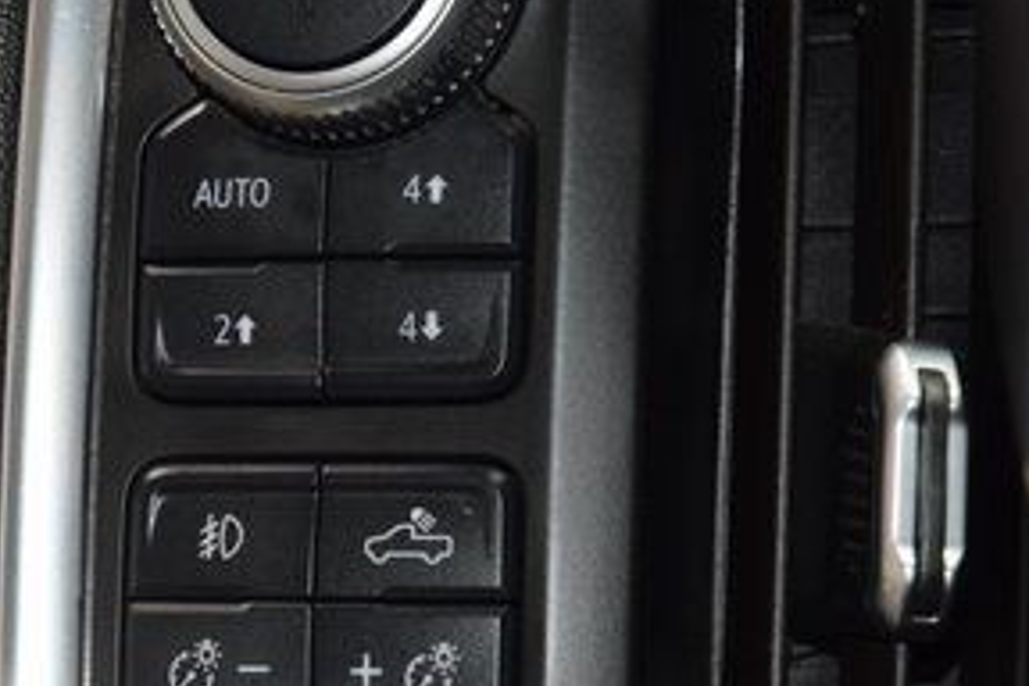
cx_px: 339
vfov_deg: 5.9
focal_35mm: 233
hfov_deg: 8.8
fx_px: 6659
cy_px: 452
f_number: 4.5
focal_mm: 70
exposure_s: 1/60
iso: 1400
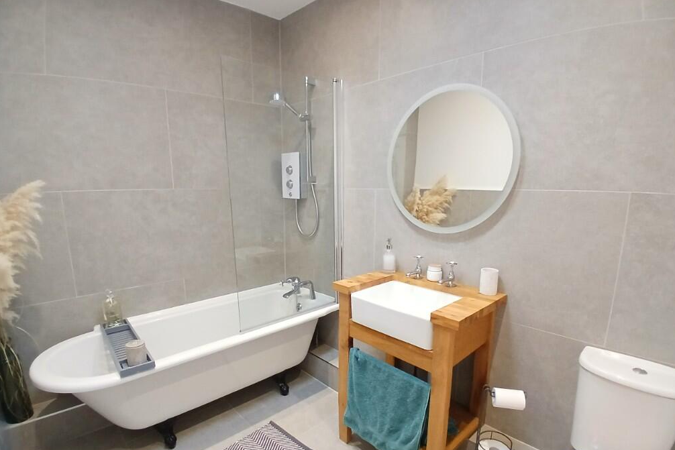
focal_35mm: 18
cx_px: 340
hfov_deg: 90.0
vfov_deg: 67.2
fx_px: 338
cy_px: 253
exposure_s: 1/33.3
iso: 250
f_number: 2.2
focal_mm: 1.4
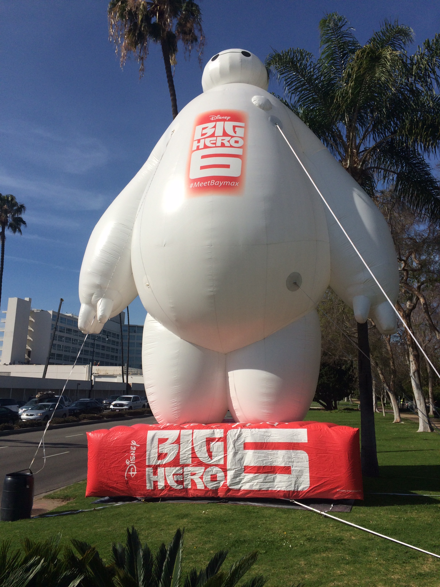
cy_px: 294
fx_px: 491
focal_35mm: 29
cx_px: 220
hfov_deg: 48.2
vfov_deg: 61.7
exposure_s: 1/5128
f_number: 2.2
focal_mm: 4.15
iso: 32
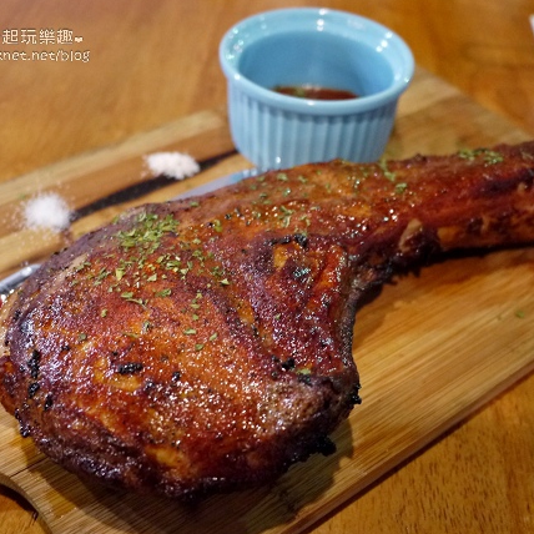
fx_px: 646
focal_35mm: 37
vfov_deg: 44.9
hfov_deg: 44.9
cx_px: 265
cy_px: 282
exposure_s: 1/25
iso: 800
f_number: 2.5
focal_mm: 14
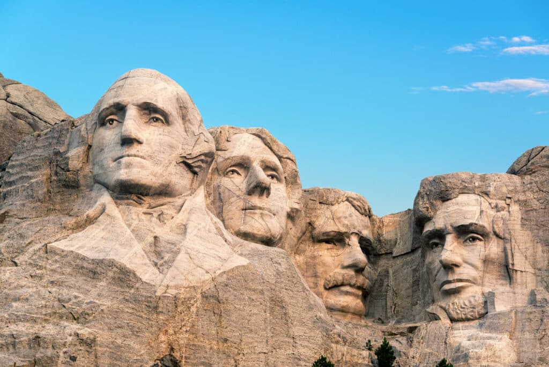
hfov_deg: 12.1
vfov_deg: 8.1
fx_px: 2594
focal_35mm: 170
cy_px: 184
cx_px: 274
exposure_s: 1/250
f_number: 8
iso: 200
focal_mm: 170
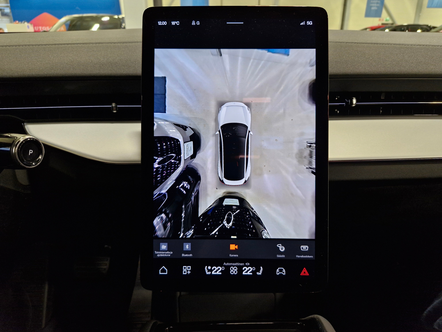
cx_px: 221
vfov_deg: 58.9
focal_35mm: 23
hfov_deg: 73.9
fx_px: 294
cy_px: 166
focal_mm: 5.54
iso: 200
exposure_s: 1/51
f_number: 1.8
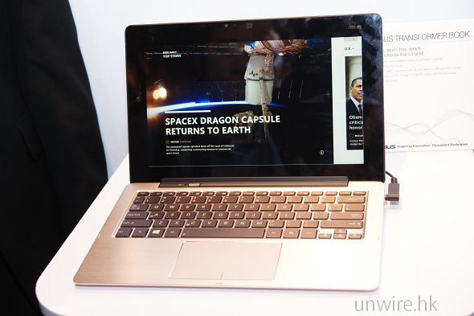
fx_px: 921
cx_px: 237
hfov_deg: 28.9
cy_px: 158
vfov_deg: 19.4
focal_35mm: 70
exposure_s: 1/40
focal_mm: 70
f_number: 7.1
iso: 500
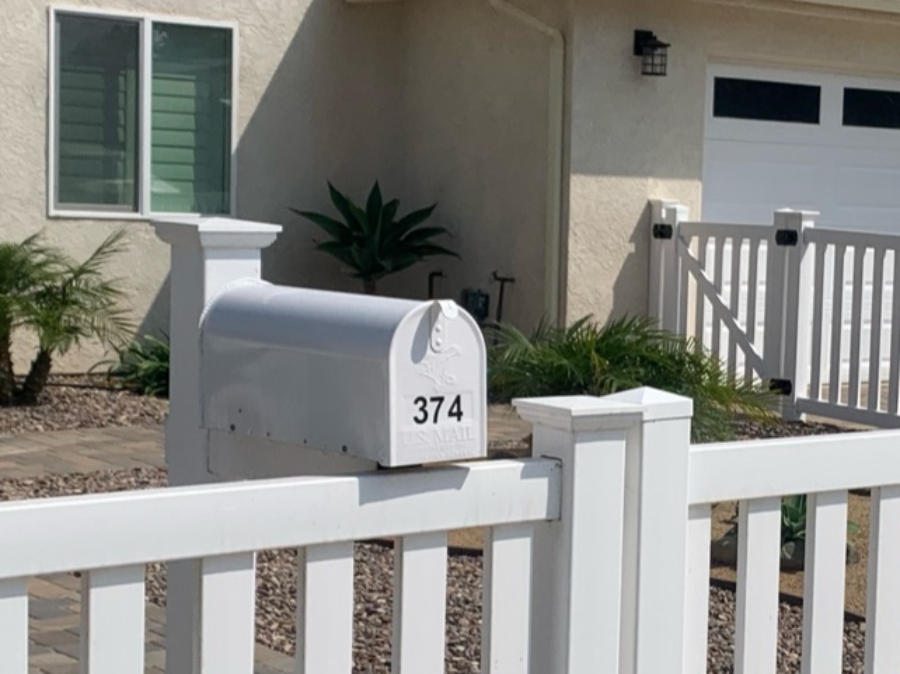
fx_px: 2157
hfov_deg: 23.2
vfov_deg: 17.7
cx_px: 732
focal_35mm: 83
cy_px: 458
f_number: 1.8
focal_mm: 4.25
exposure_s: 1/5714
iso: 25
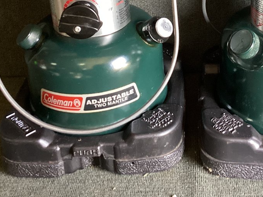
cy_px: -16
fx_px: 524
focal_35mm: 69
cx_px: 197
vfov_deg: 20.4
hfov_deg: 27.8
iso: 250
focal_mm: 3.3
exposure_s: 1/50
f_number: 2.4
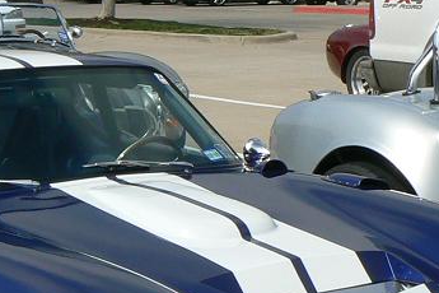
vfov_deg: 10.8
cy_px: 310
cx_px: 199
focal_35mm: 125
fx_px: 1524
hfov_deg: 16.4
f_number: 8
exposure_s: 1/500
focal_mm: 6
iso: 80
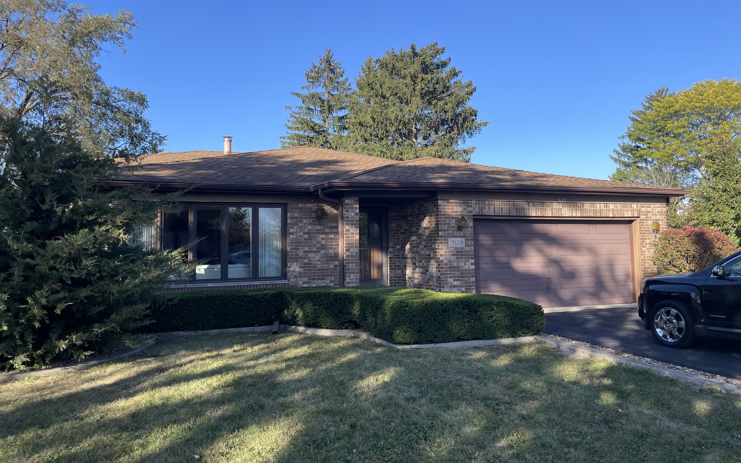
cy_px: 209
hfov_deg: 66.5
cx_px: 369
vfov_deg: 44.5
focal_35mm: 28
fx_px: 566
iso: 32
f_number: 1.6
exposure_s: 1/1618
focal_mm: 4.2
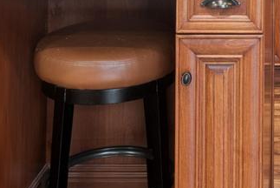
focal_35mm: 95
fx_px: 740
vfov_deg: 12.4
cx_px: 316
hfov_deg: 20.4
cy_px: -208
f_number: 6.3
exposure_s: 1/2.5
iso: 100
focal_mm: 10
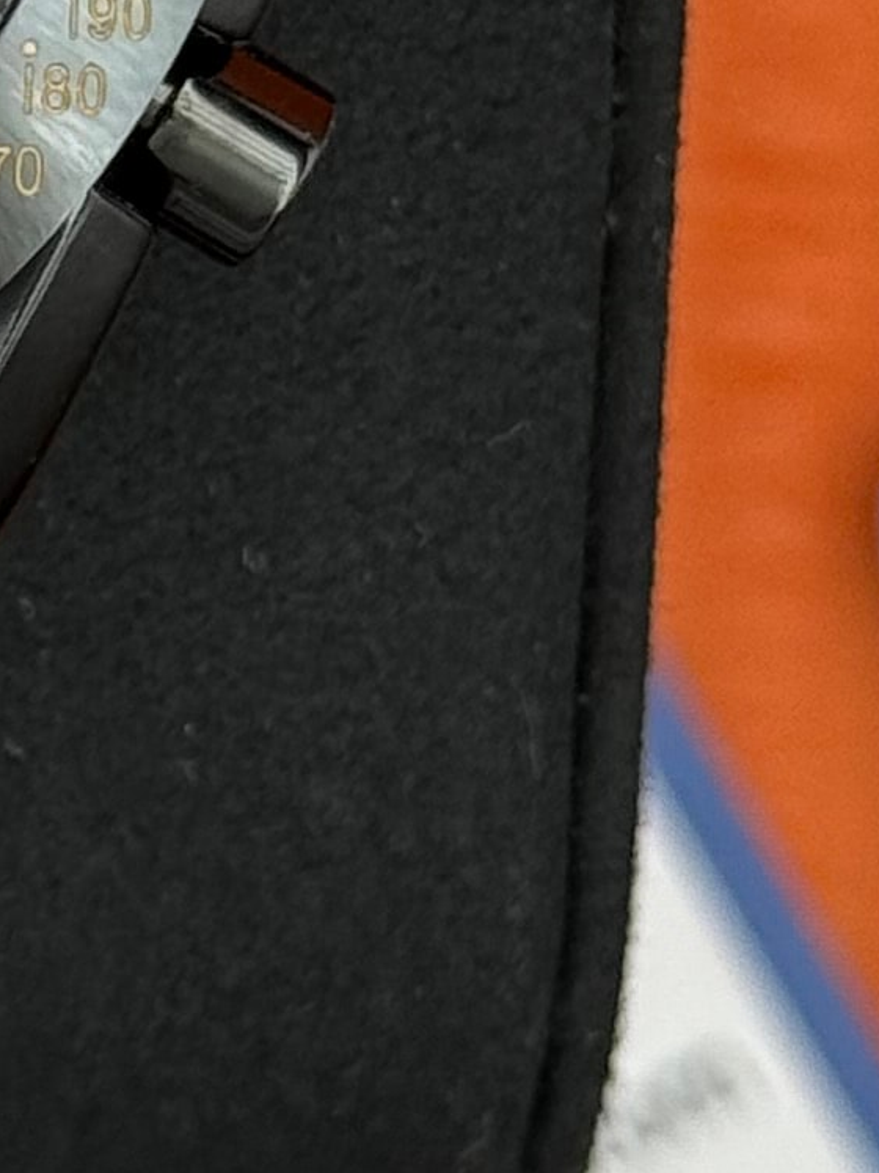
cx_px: -680
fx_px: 8772
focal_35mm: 259
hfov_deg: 5.6
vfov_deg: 7.6
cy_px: 46
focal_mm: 6.76
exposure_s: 1/122
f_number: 1.78
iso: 50
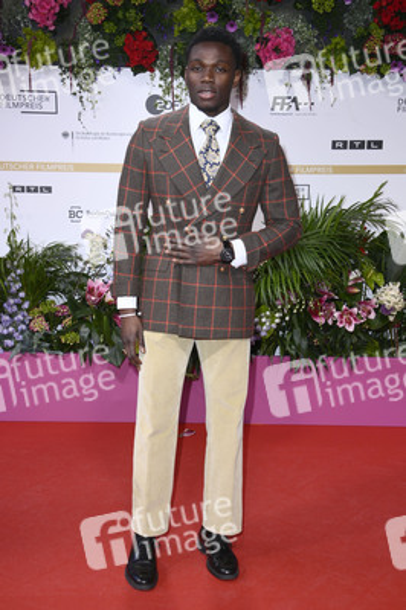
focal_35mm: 48
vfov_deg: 41.1
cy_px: 305
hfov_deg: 28.0
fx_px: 813
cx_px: 203
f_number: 5.6
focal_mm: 48
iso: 500
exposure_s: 1/250
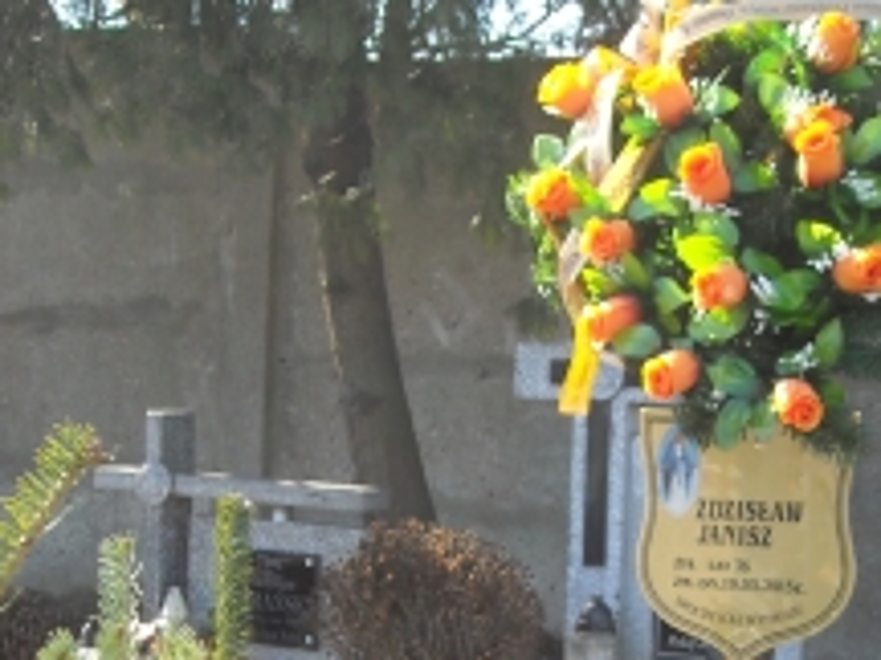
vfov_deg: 17.6
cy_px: 715
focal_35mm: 81
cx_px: 477
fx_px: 2062
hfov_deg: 24.1
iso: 64
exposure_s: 1/184
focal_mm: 5.7
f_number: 2.8
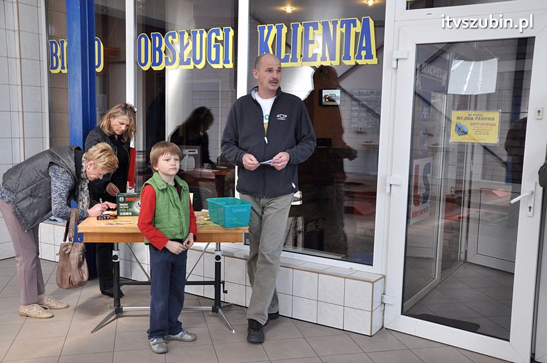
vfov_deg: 36.8
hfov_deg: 53.2
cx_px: 274
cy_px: 182
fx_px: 546
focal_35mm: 36
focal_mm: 24
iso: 1250
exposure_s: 1/160
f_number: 5.6
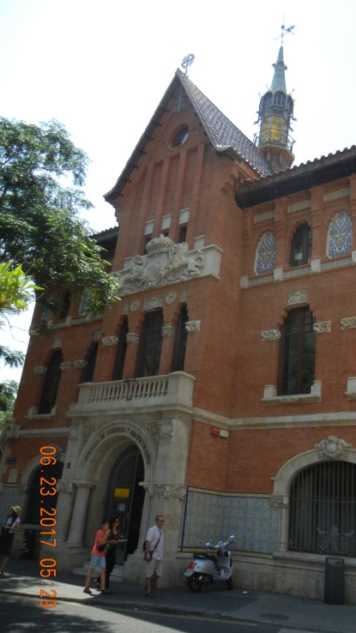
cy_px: 319
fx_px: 571
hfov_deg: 34.3
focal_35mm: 34
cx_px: 244
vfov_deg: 58.0
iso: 160
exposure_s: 1/886
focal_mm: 5.4
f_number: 3.5
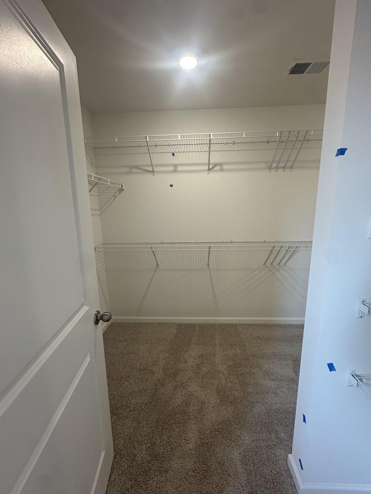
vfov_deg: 98.2
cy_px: 251
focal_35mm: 15
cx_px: 188
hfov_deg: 81.8
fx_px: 214
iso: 200
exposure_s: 1/120
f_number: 2.2
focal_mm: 2.22
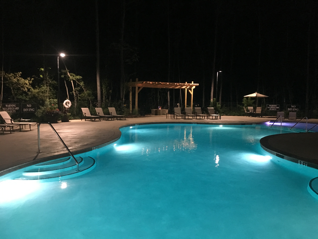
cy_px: 120
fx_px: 266
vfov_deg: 48.2
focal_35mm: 29
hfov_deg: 61.7
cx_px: 159
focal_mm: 4.15
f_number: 2.2
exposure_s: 1/15
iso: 400
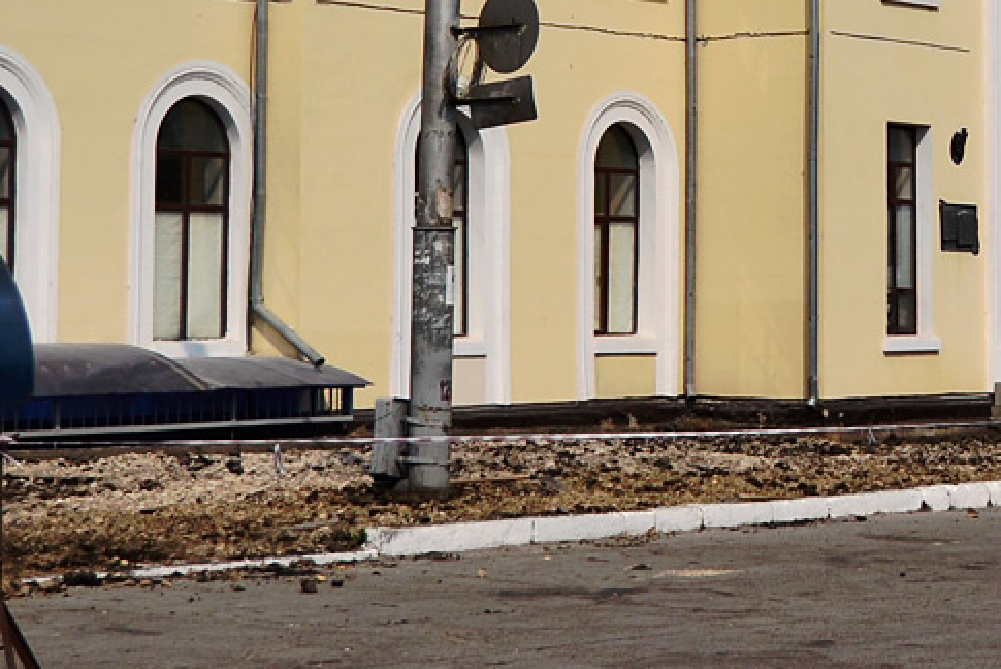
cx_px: 916
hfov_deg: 19.6
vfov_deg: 13.1
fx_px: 2838
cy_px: -109
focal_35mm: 102
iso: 100
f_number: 4
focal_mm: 22
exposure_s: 1/2500
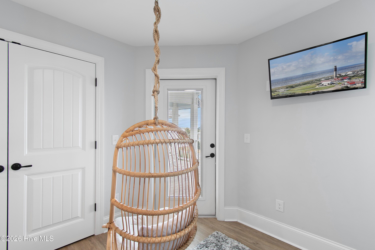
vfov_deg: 77.3
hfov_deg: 100.4
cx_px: 188
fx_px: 156
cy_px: 125
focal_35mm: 15
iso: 100
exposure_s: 1/6
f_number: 4.5
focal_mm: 10
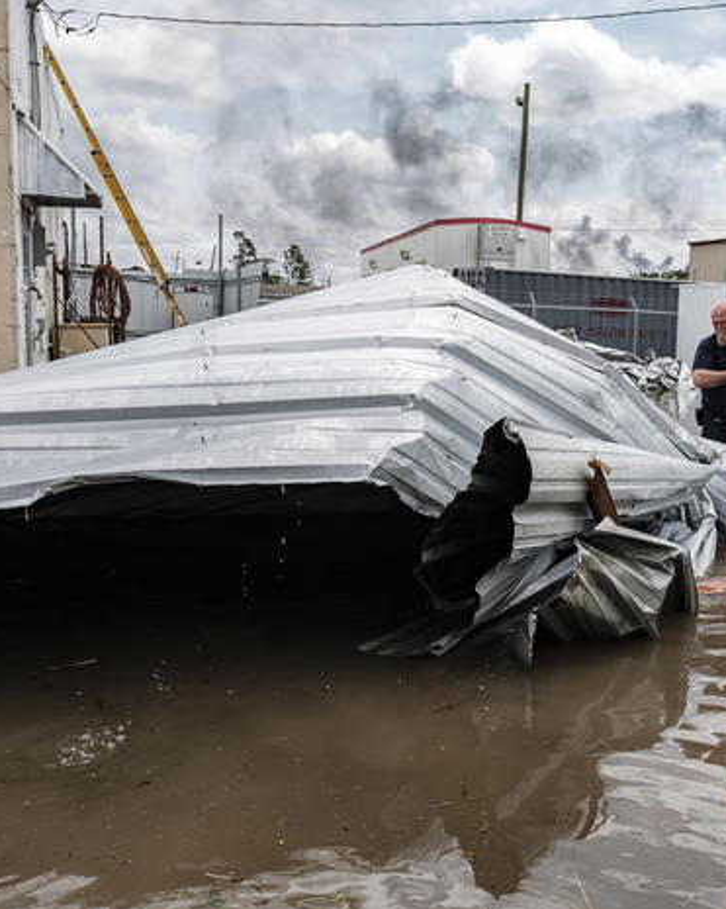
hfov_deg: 42.4
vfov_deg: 52.9
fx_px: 913
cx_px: 519
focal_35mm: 34
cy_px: 455
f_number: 5.6
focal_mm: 16
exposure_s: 1/1250
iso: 400
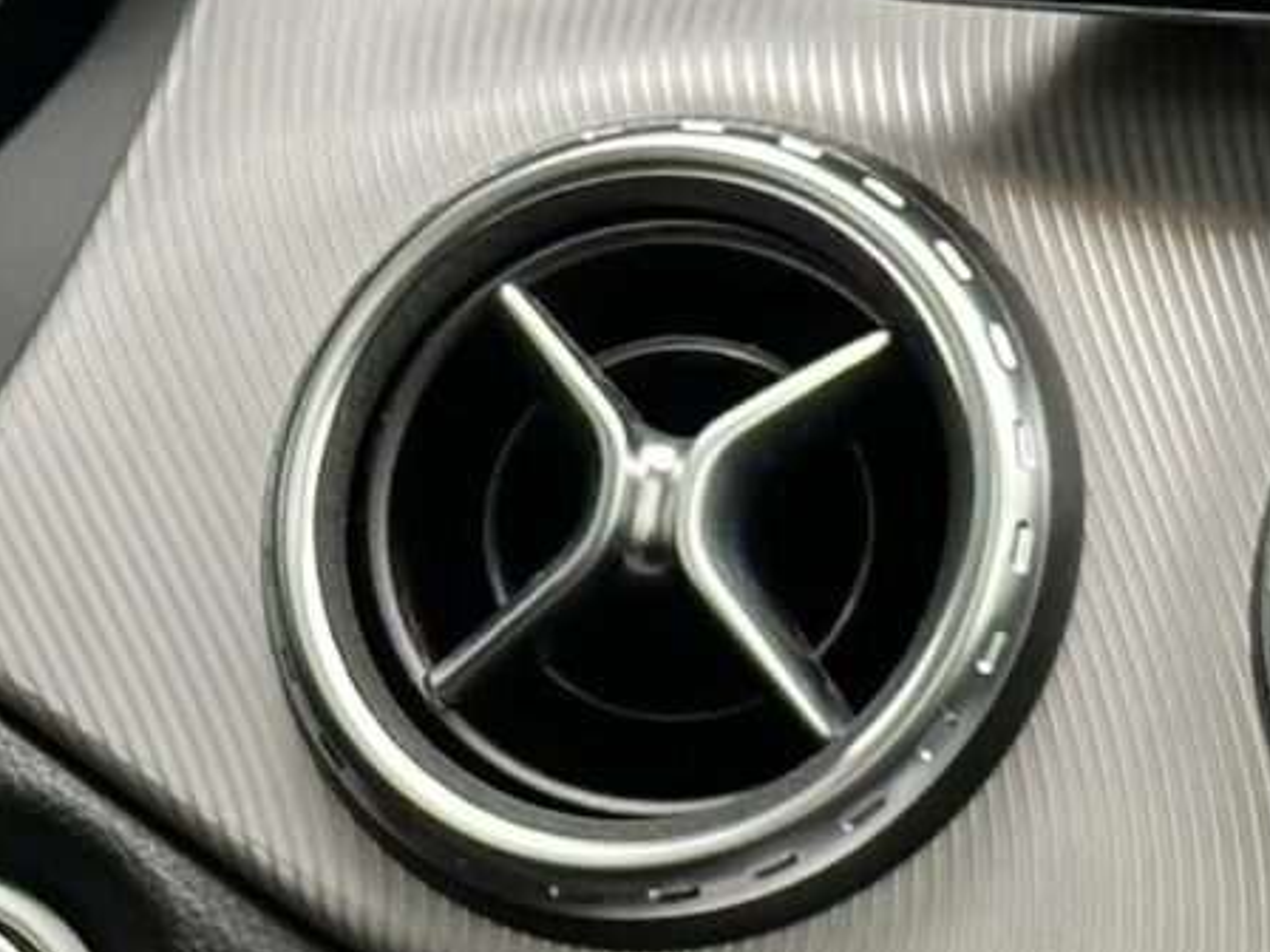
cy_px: -26
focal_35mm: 274
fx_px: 10053
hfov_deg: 7.1
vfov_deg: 5.4
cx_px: -507
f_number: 1.78
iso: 80
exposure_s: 1/51
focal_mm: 6.86
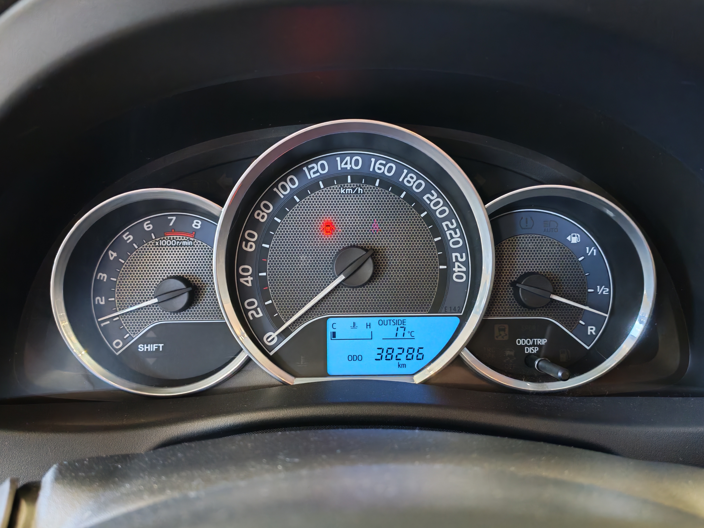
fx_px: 671
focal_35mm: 33
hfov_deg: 55.4
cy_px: 264
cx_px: 352
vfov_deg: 42.9
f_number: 1.9
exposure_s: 1/50
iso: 2000
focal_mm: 6.12
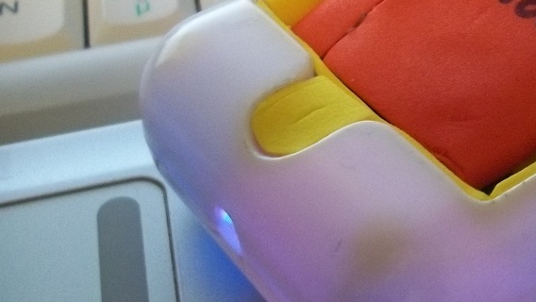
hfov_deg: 27.4
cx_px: 496
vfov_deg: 16.3
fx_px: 1052
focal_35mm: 74
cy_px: 92
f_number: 3.1
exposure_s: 1/8
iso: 320
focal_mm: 6.5
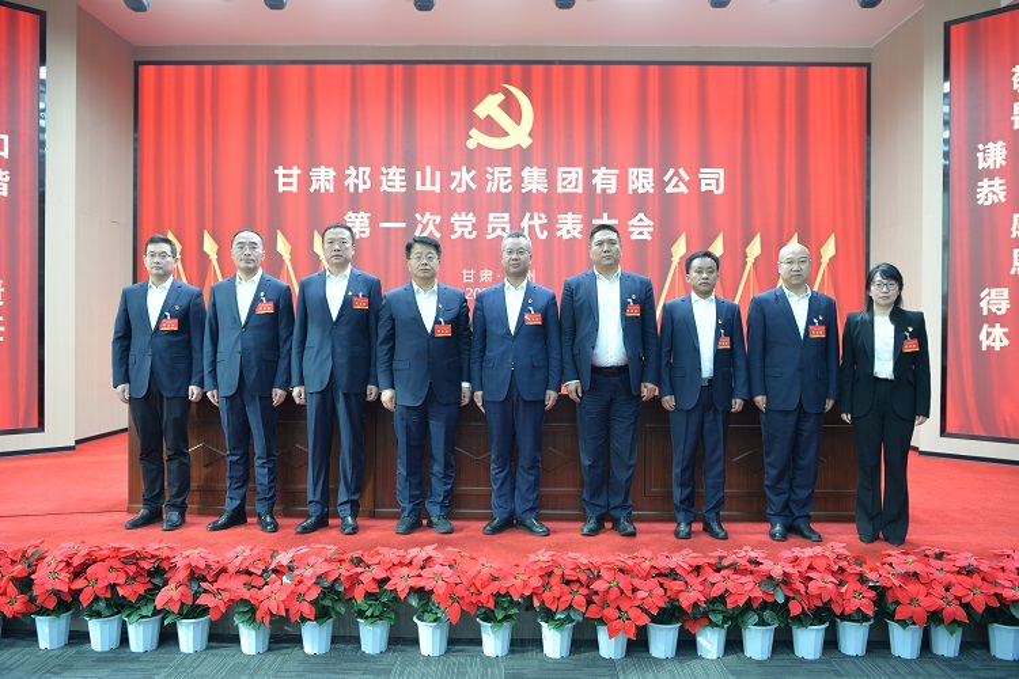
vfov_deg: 43.6
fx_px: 849
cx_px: 510
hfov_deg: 61.9
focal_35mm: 30
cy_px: 340
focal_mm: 30
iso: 400
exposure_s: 1/50
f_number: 3.5
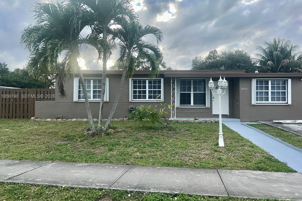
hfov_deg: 65.5
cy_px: 97
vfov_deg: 46.4
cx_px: 151
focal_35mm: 28
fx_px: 235
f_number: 1.5
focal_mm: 5.7
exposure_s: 1/1449
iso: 32
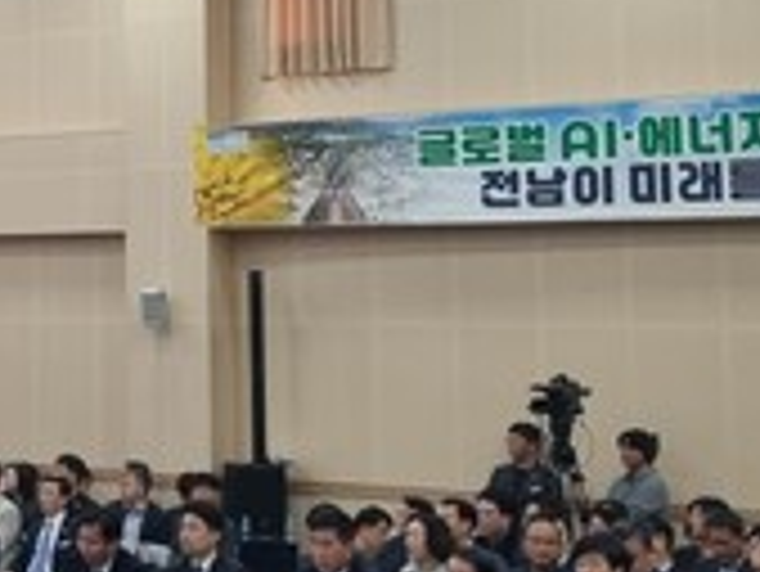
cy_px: 56
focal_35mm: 103
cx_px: -445
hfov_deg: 16.9
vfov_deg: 14.2
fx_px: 2263
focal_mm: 5.4
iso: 160
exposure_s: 1/120
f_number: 1.8
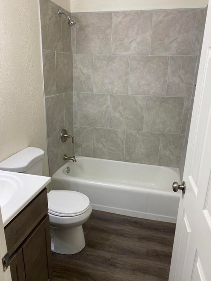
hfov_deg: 51.4
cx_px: 104
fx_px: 219
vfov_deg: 65.3
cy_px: 144
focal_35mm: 27
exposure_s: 1/122
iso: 64
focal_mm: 4.25
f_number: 1.8
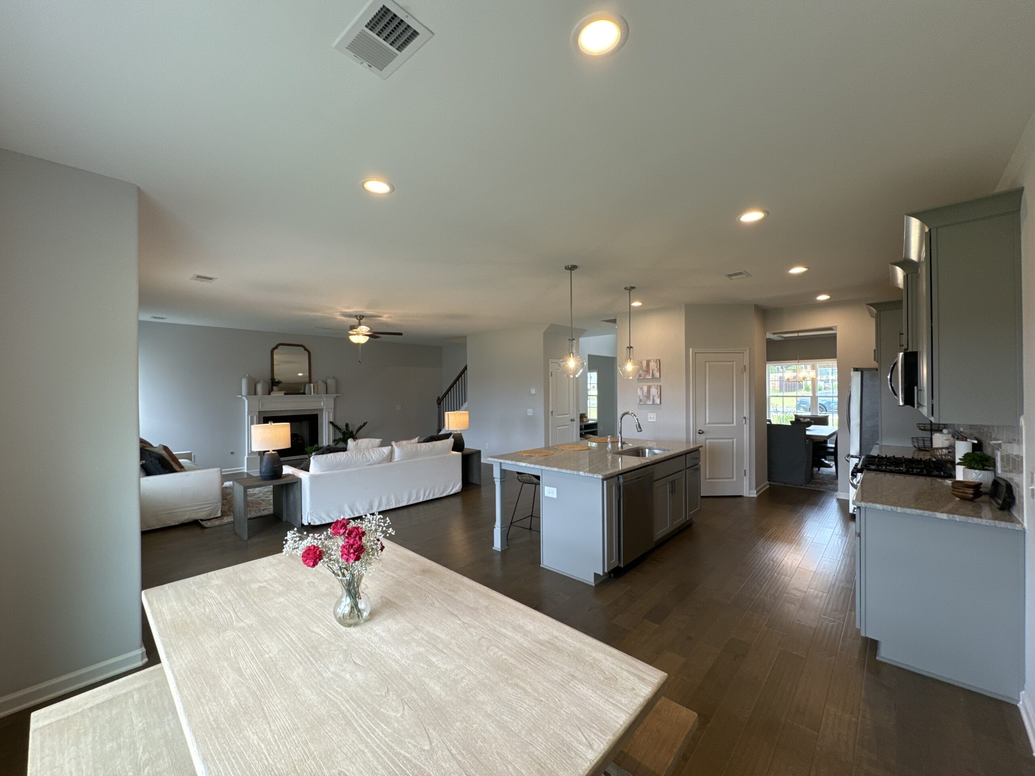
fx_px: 419
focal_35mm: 14
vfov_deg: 85.7
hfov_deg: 102.1
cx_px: 518
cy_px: 388
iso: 160
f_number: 2.2
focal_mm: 2.22
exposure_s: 1/120
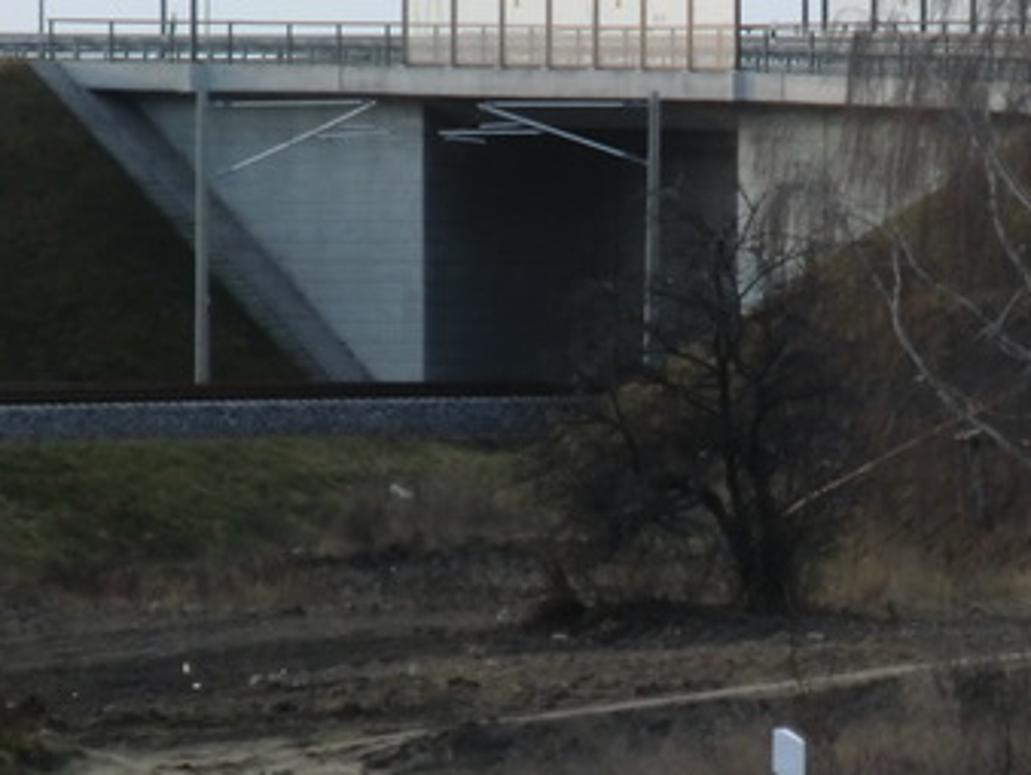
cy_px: 415
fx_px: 13532
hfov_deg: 4.4
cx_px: 790
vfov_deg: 3.3
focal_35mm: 454
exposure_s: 1/250
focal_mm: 43
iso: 200
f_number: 5.7
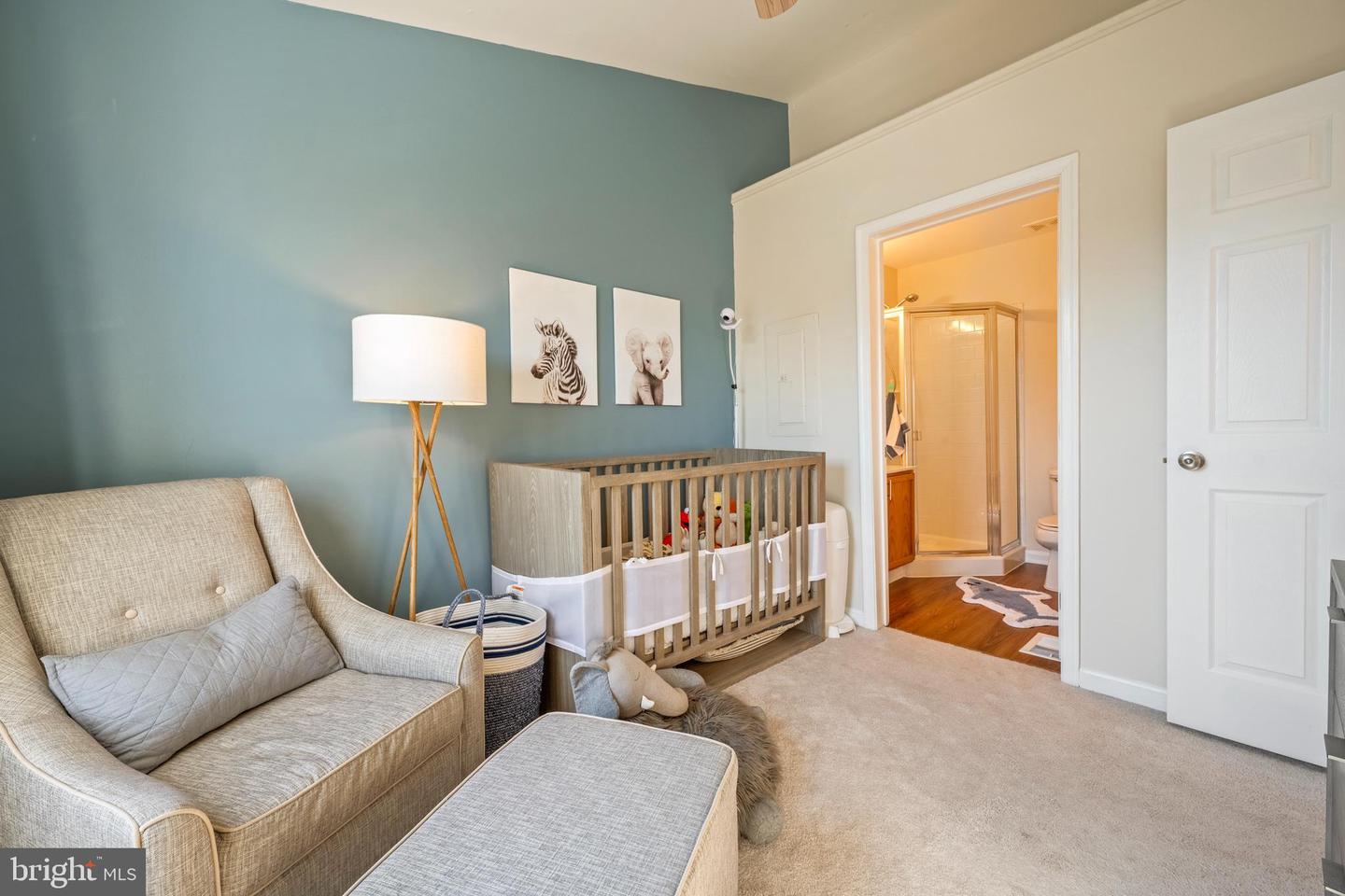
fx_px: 523
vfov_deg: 81.2
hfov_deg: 104.3
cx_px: 672
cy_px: 448
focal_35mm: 14
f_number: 8
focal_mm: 14
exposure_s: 1/1000
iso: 400
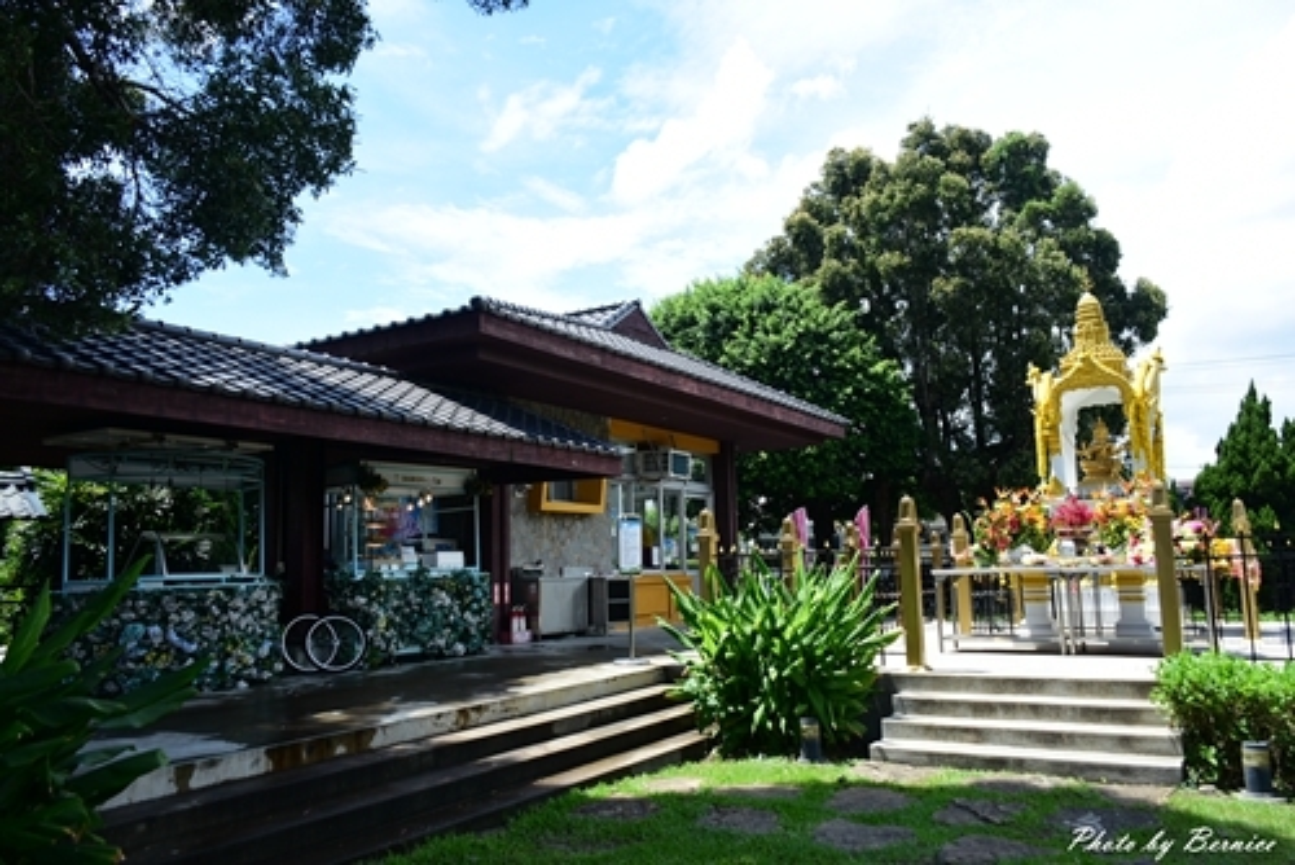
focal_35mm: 27
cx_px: 648
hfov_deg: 67.4
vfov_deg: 48.0
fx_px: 972
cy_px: 432
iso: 100
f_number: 5.6
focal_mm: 18
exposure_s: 1/320
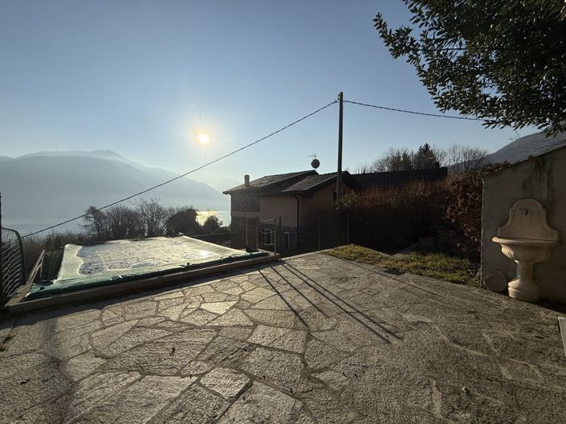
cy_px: 212
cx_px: 283
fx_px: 229
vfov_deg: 85.6
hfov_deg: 102.1
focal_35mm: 14
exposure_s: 1/6173
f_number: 2.2
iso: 50
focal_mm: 2.22
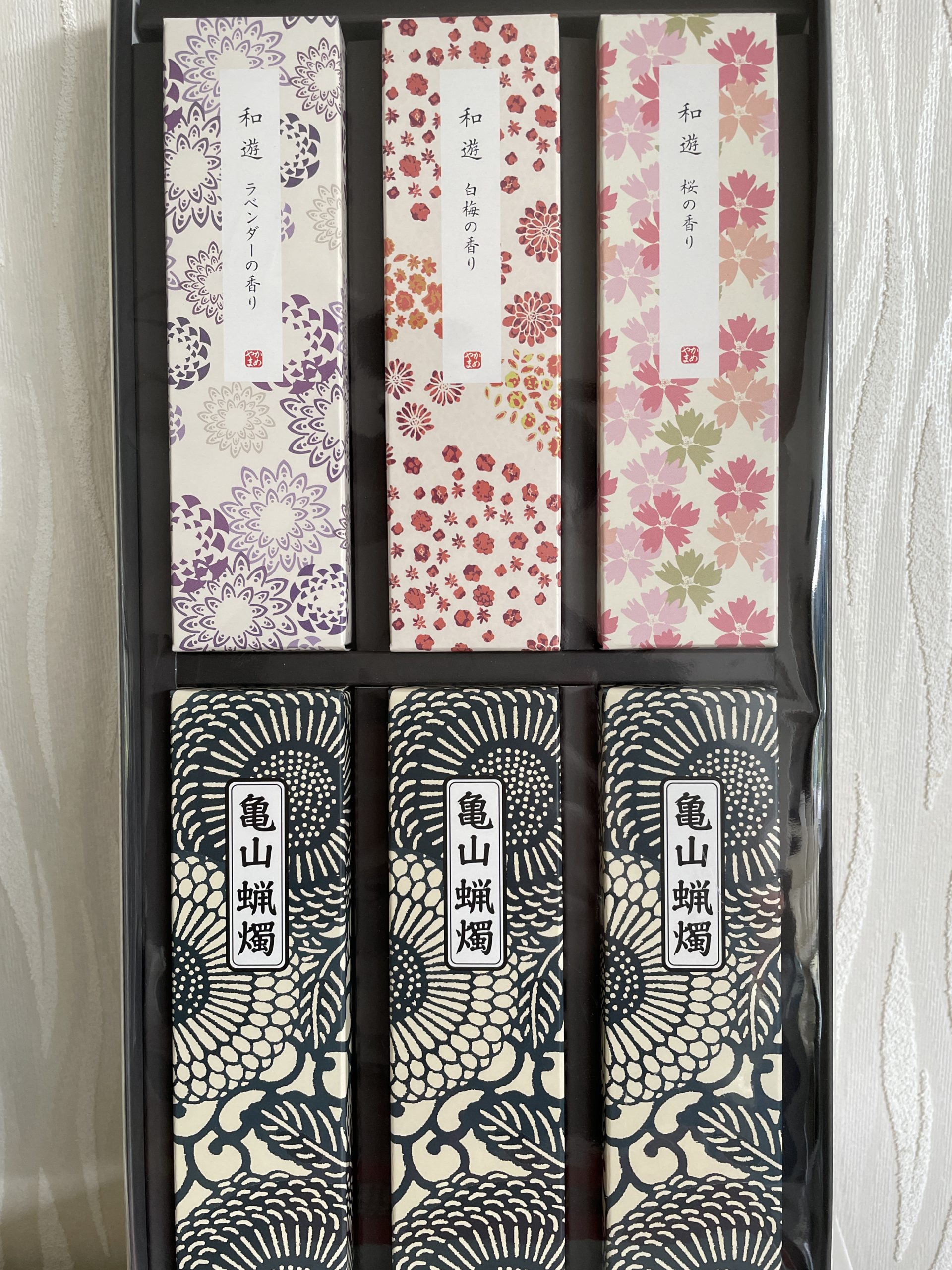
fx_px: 953
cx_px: 476
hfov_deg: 53.1
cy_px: 635
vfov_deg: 67.3
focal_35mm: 26
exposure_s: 1/105
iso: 125
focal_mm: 4.2
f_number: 1.6
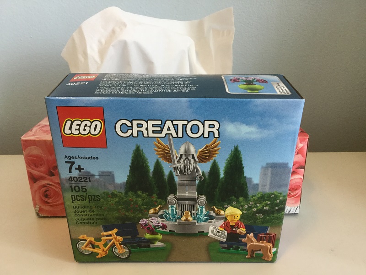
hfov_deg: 58.4
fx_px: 328
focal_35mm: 31
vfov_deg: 45.4
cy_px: 138
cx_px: 183
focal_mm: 3.3
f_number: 2.4
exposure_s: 1/30
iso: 64
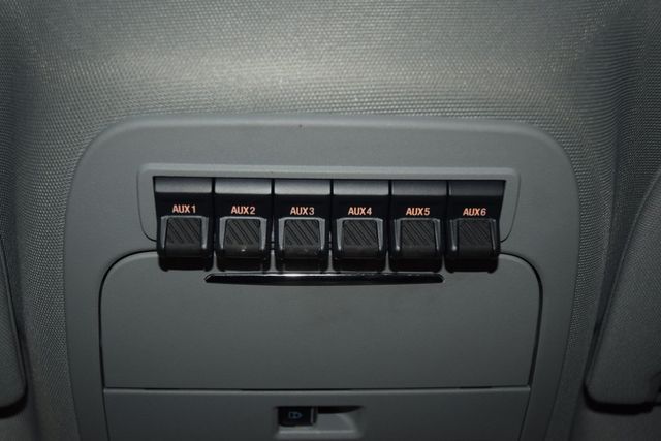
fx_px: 744
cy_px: 220
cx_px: 330
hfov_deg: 47.9
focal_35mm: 40
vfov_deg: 33.0
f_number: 3.8
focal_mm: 27
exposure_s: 1/40
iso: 280
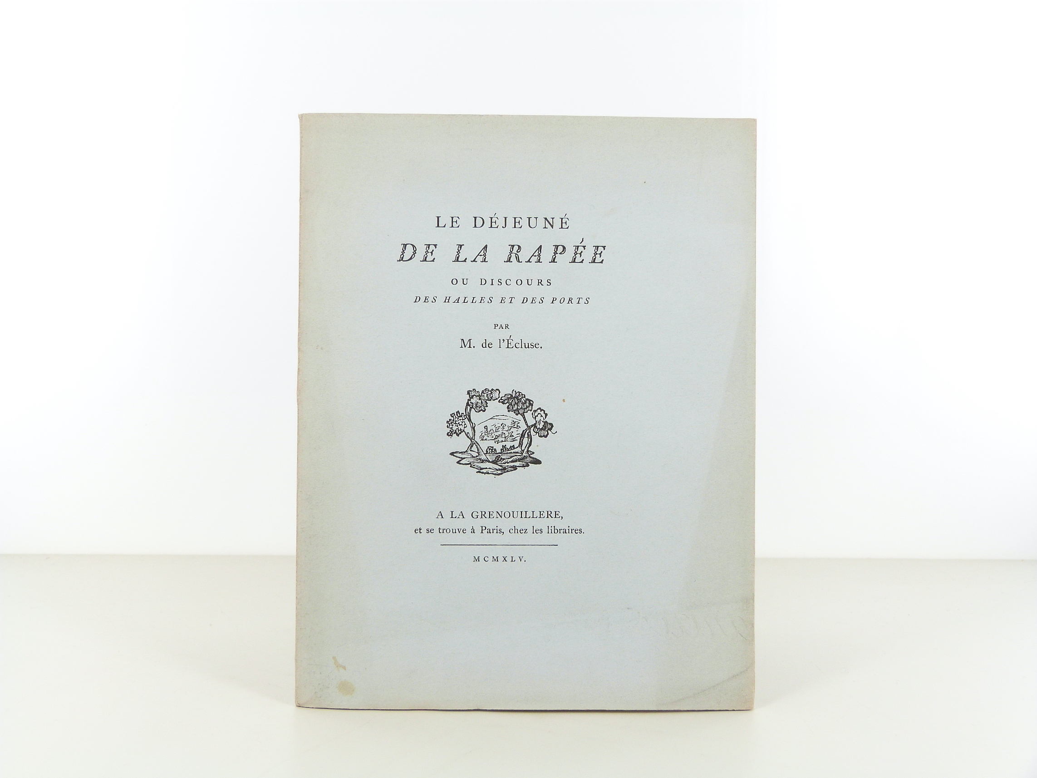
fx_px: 1588
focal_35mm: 53
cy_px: 389
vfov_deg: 27.5
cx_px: 518
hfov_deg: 36.2
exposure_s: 1/60
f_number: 3.2
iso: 160
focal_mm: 9.4
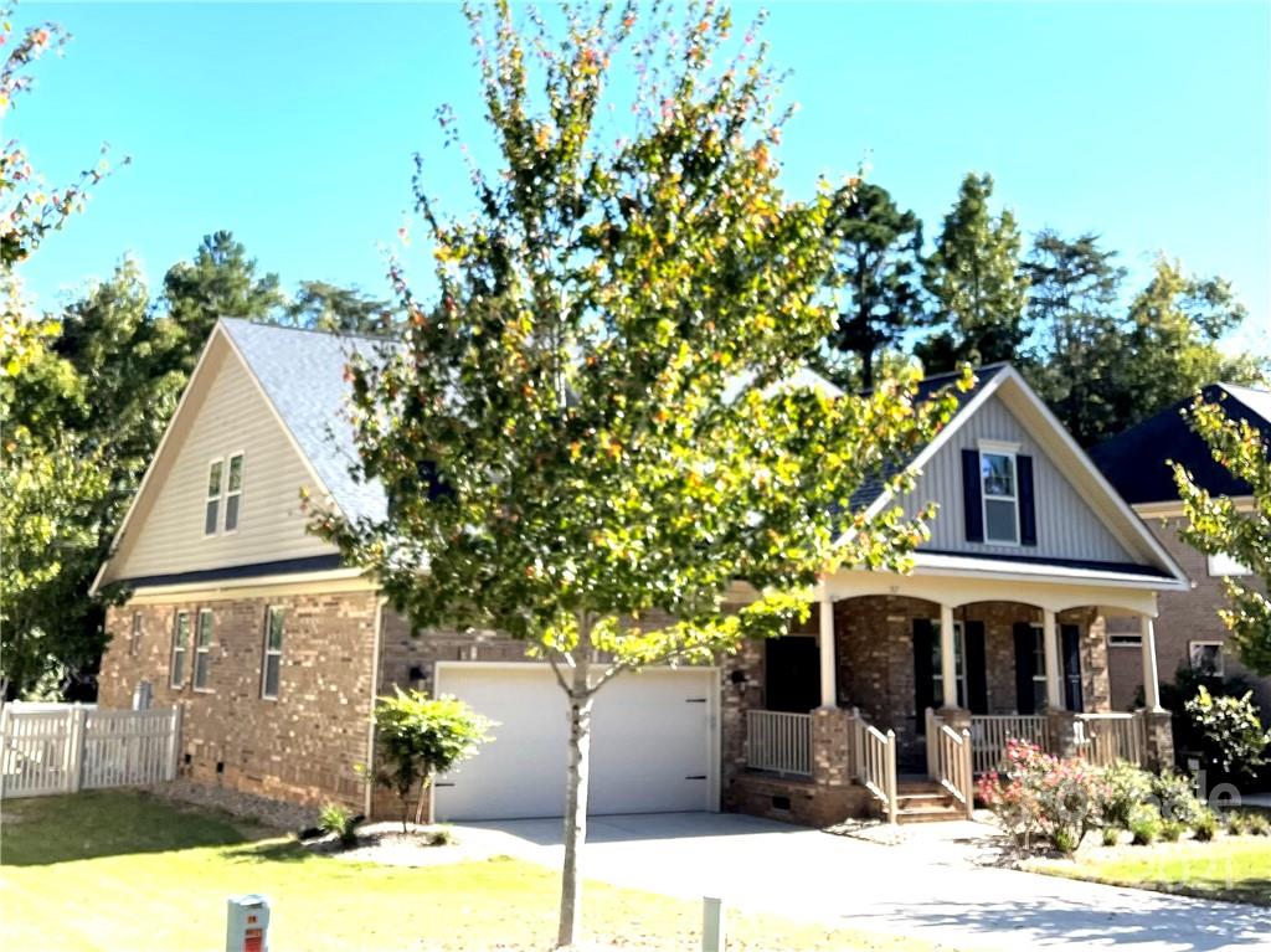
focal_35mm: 26
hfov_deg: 67.3
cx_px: 636
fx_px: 954
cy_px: 476
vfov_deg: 53.0
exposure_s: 1/2049
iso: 32
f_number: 1.6
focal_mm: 5.1
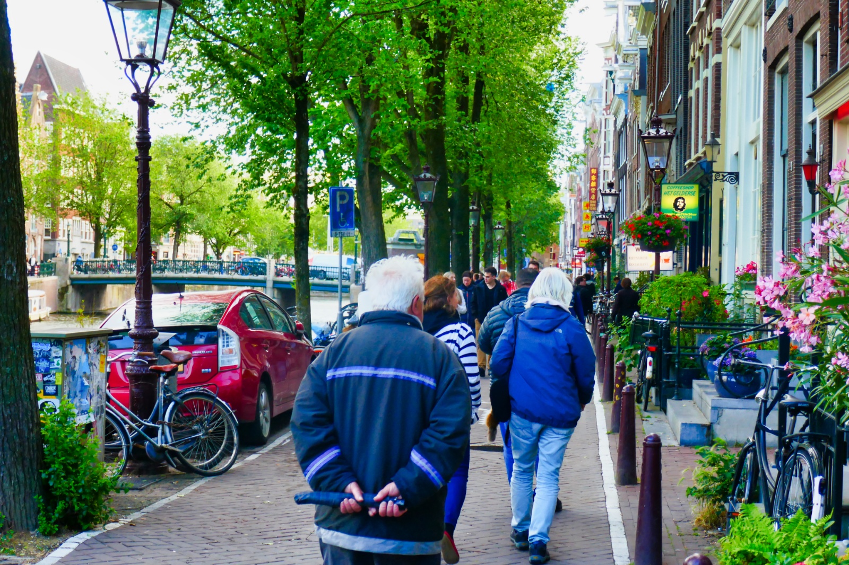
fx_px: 1580
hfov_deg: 30.1
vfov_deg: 20.3
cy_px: 282
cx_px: 424
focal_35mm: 67
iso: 500
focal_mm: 24.3
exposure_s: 1/125
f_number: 4.5
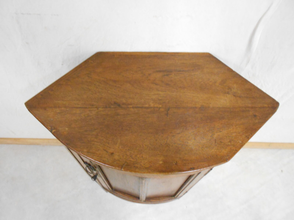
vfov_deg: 53.1
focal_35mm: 26
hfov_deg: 67.3
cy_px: 110
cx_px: 147
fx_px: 221
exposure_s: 1/8
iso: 800
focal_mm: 4.6
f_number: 3.2
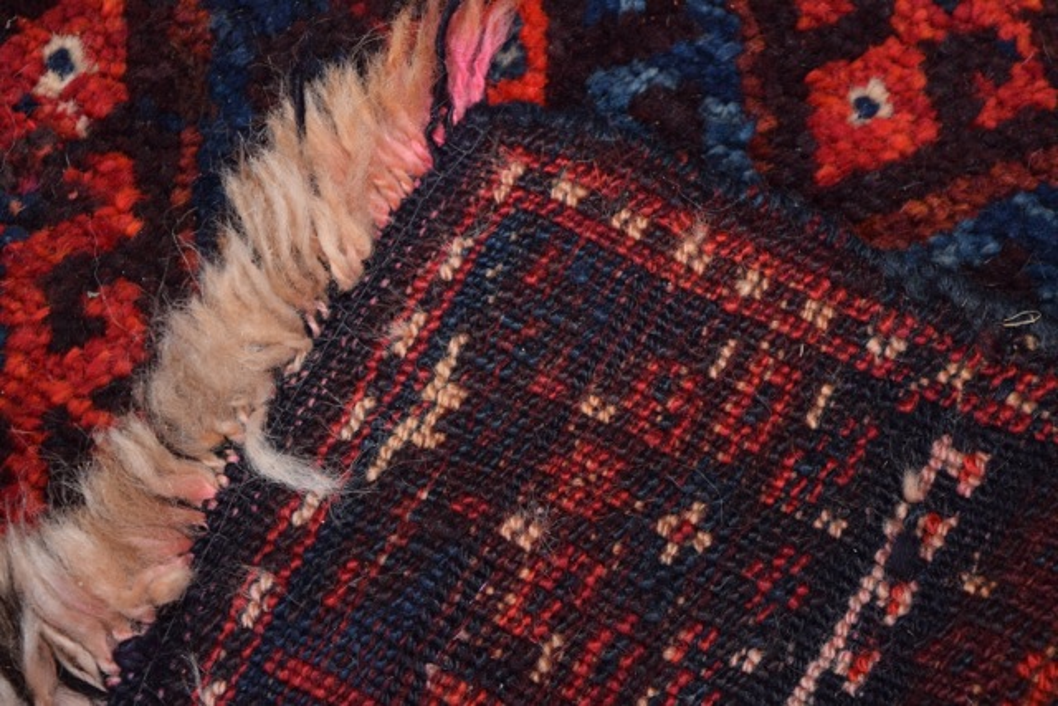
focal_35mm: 82
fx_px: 2425
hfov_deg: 24.6
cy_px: 353
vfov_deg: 16.6
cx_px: 529
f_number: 5.6
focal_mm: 55
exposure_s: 1/125
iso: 100
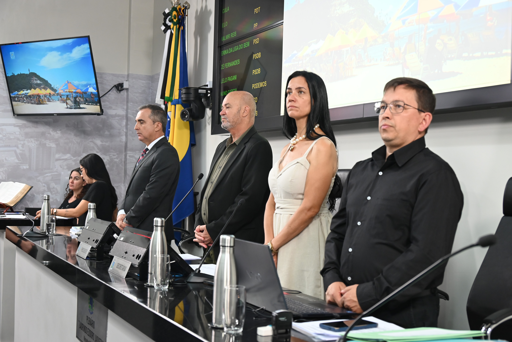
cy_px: 171
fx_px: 726
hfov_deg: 38.9
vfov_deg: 26.5
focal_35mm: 51
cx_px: 256
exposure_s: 1/125
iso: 1800
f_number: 5.6
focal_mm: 51
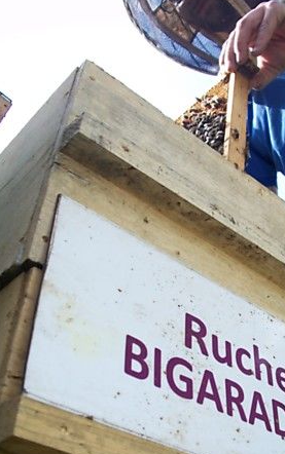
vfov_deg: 43.3
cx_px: 212
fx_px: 571
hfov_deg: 27.7
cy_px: 266
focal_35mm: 46
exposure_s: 1/200
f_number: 2.9
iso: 80
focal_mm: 5.7
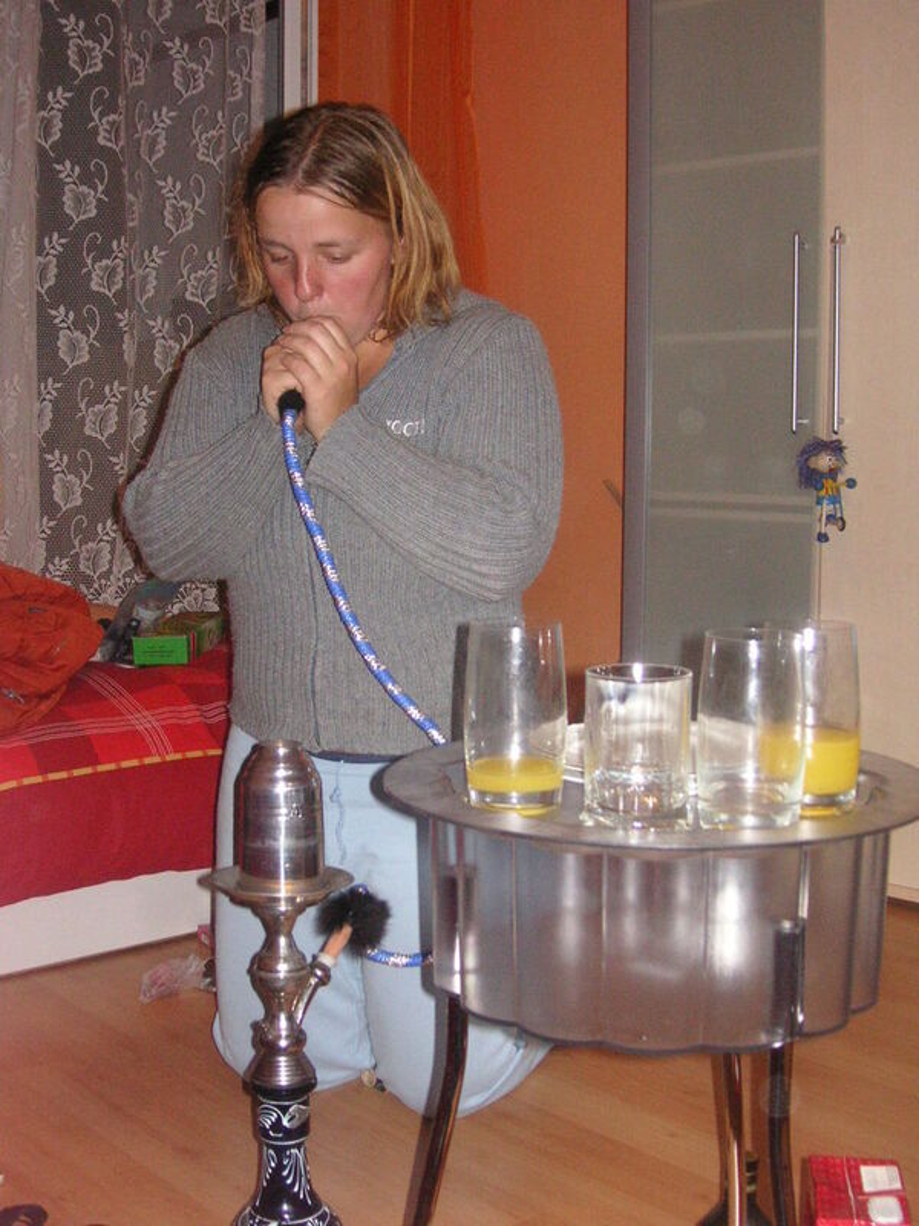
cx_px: 460
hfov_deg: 32.9
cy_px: 613
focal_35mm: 44
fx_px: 1558
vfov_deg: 42.9
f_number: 3.1
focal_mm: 7.3
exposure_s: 1/45
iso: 160
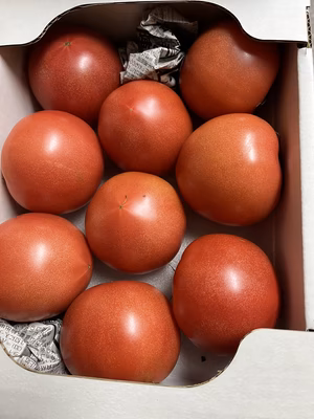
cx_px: 157
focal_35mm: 26
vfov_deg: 67.3
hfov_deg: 53.1
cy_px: 210
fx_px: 314
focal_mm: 5.1
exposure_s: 1/60
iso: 200
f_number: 1.6
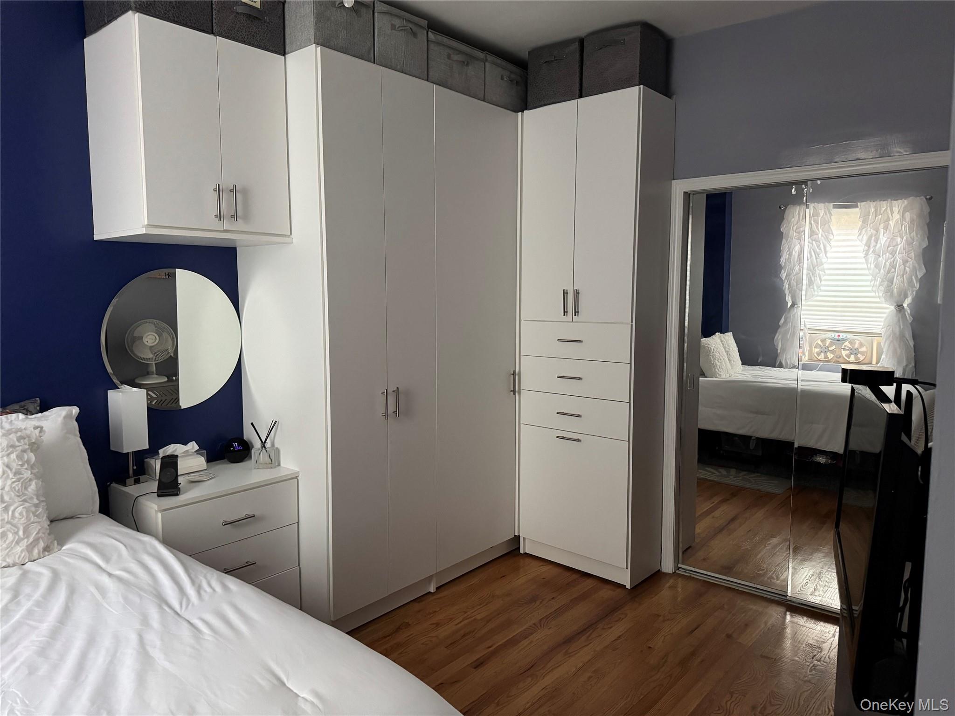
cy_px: 358
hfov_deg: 71.6
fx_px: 662
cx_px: 478
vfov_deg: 56.8
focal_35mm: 24
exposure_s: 1/45
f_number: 1.78
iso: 800
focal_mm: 6.76
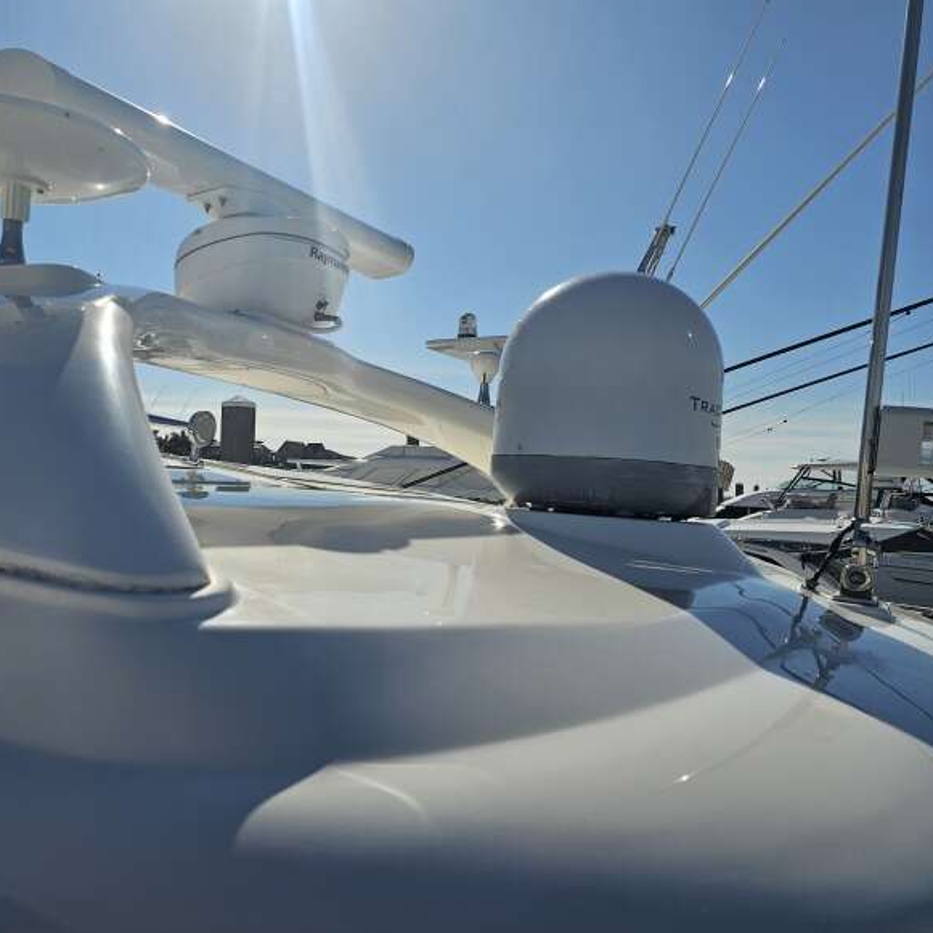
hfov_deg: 55.9
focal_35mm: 28
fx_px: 854
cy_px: 456
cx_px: 300
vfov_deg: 57.3
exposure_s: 1/2378
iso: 10
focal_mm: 6.3
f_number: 1.7
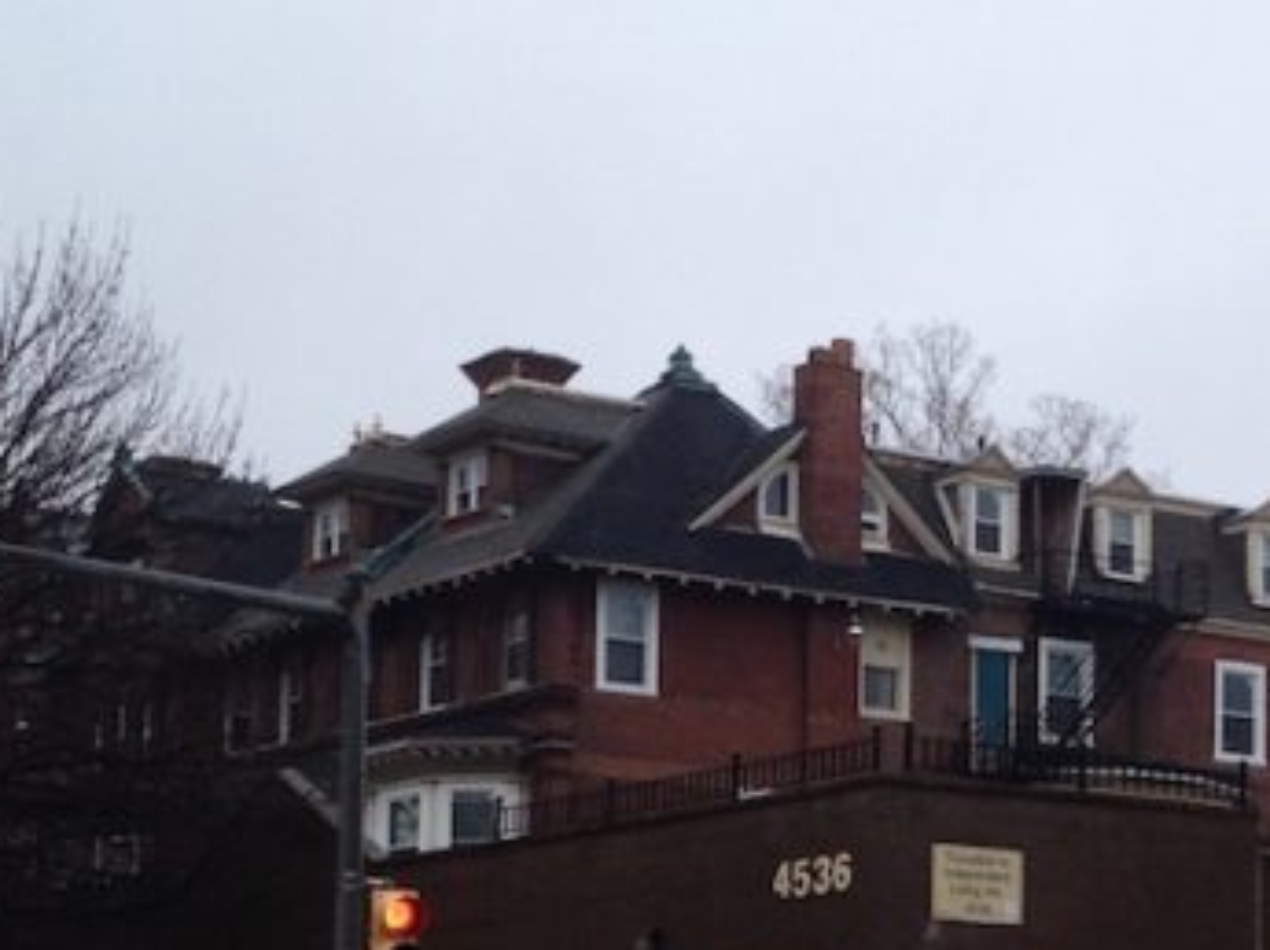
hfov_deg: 18.7
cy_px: 987
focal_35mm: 104
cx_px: 1009
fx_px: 3812
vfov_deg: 14.0
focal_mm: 4.28
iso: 50
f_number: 2.4
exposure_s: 1/615
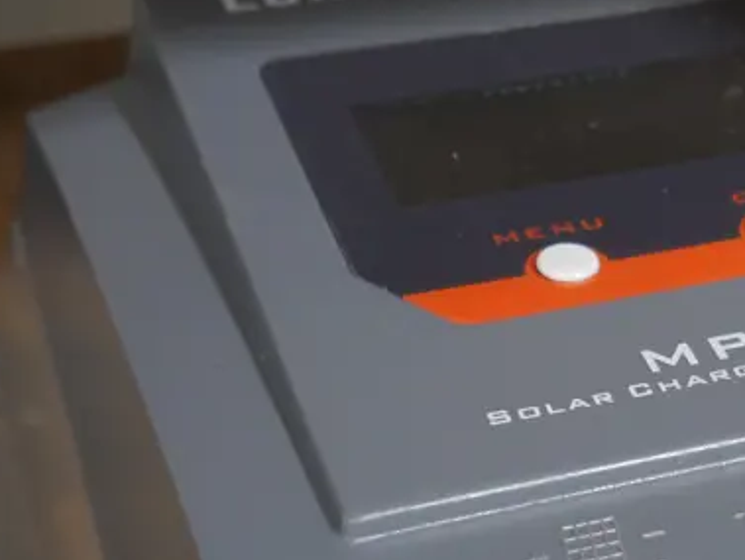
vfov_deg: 13.6
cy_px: 463
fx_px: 2327
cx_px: 757
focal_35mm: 108
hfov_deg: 17.7
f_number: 4.5
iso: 1250
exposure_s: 1/60
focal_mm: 20
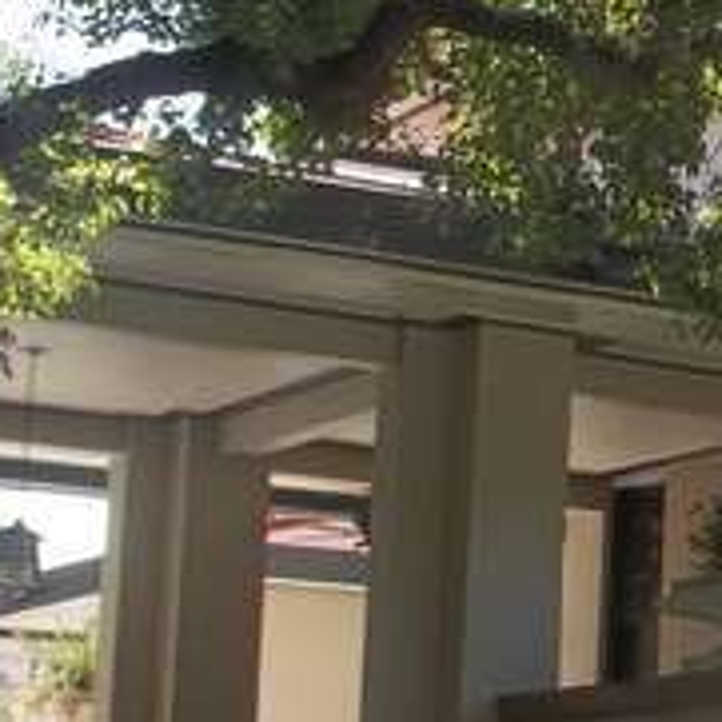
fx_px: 3044
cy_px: 399
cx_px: 1233
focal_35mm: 129
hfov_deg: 12.5
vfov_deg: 13.5
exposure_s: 1/250
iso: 64
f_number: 3.3
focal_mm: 5.9
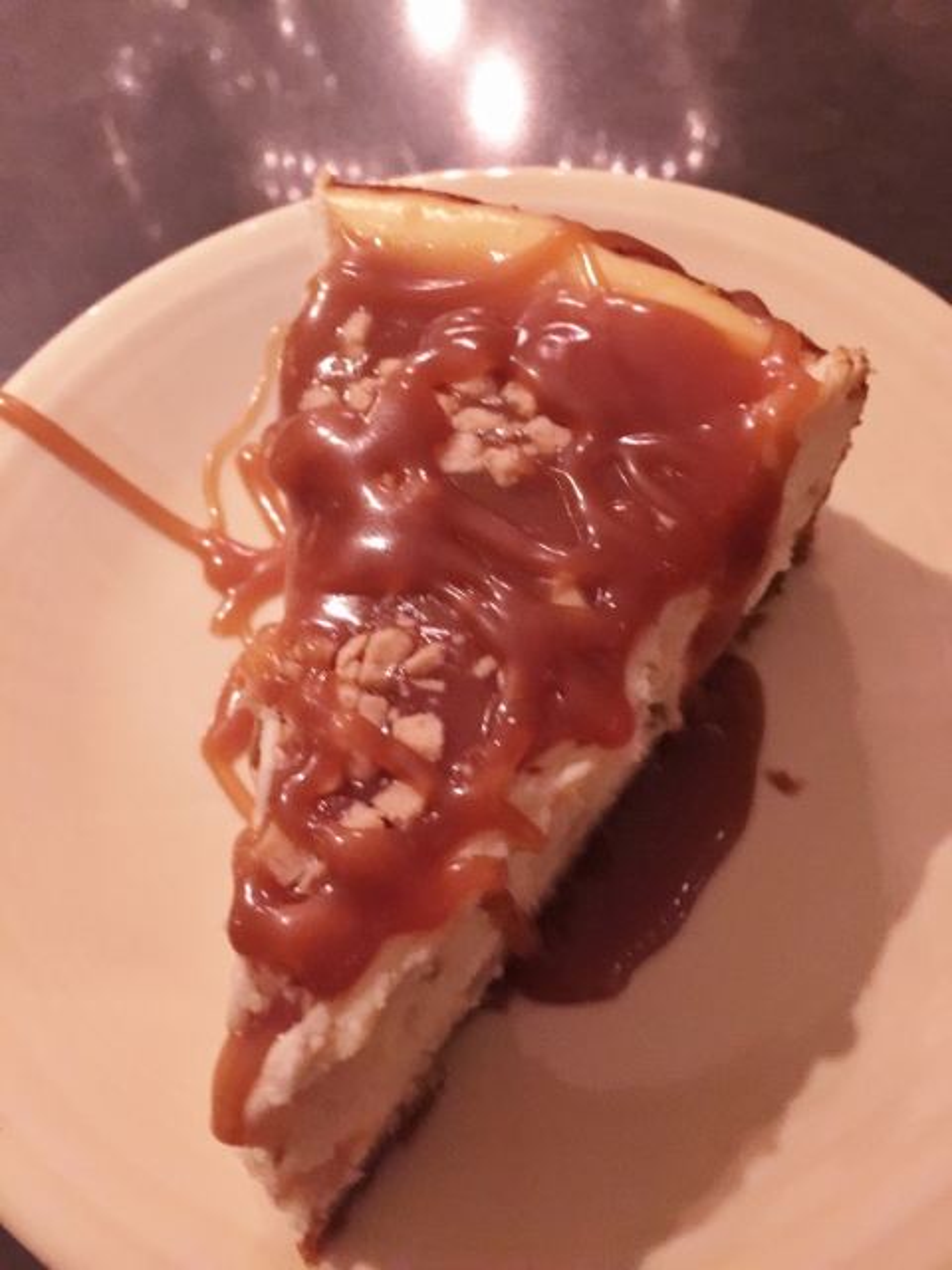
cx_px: 476
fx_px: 1063
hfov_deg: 48.2
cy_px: 635
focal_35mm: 29
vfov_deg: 61.7
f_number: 2.2
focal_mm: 4.15
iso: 160
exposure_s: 1/4
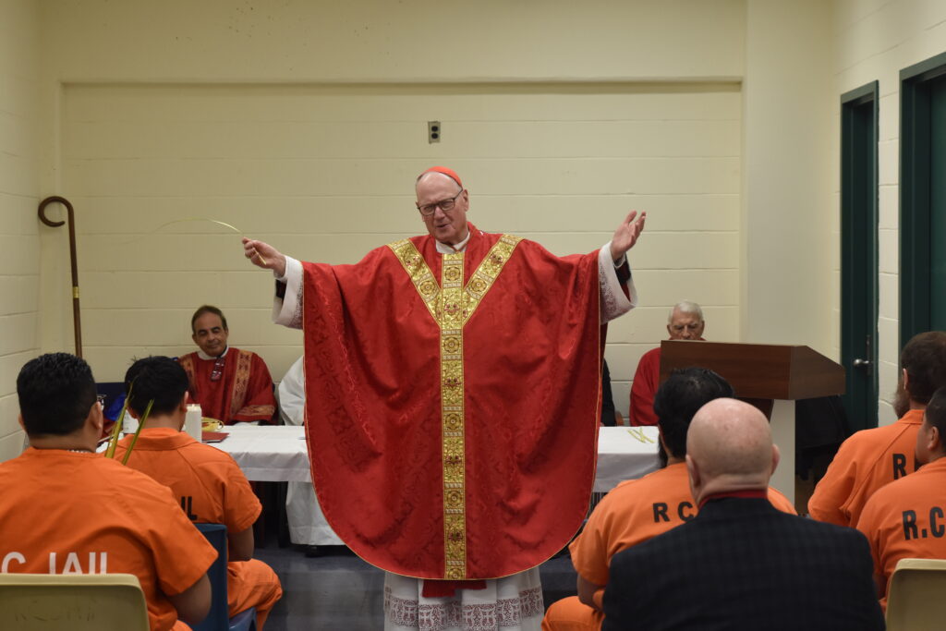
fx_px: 1813
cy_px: 316
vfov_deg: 19.7
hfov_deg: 29.2
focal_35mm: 69
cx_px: 473
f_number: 4.5
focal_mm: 46
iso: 800
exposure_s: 1/80
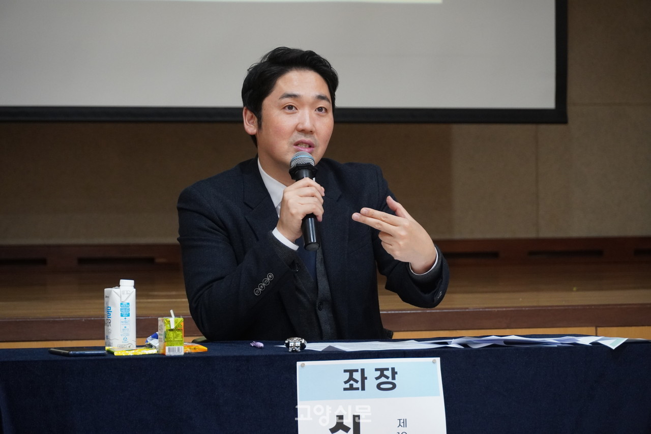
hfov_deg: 13.3
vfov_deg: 8.9
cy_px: 217
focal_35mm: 154
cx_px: 326
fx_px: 2793
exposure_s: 1/50
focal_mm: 103
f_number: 5.6
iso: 2000
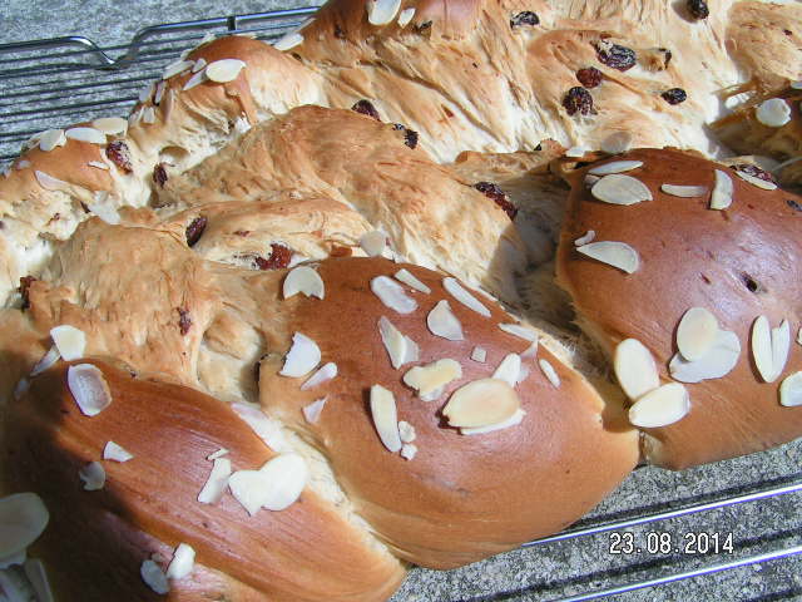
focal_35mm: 38
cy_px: 301
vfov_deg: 37.7
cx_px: 401
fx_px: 880
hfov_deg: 49.0
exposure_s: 1/250
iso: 50
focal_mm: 5.8
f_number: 5.6
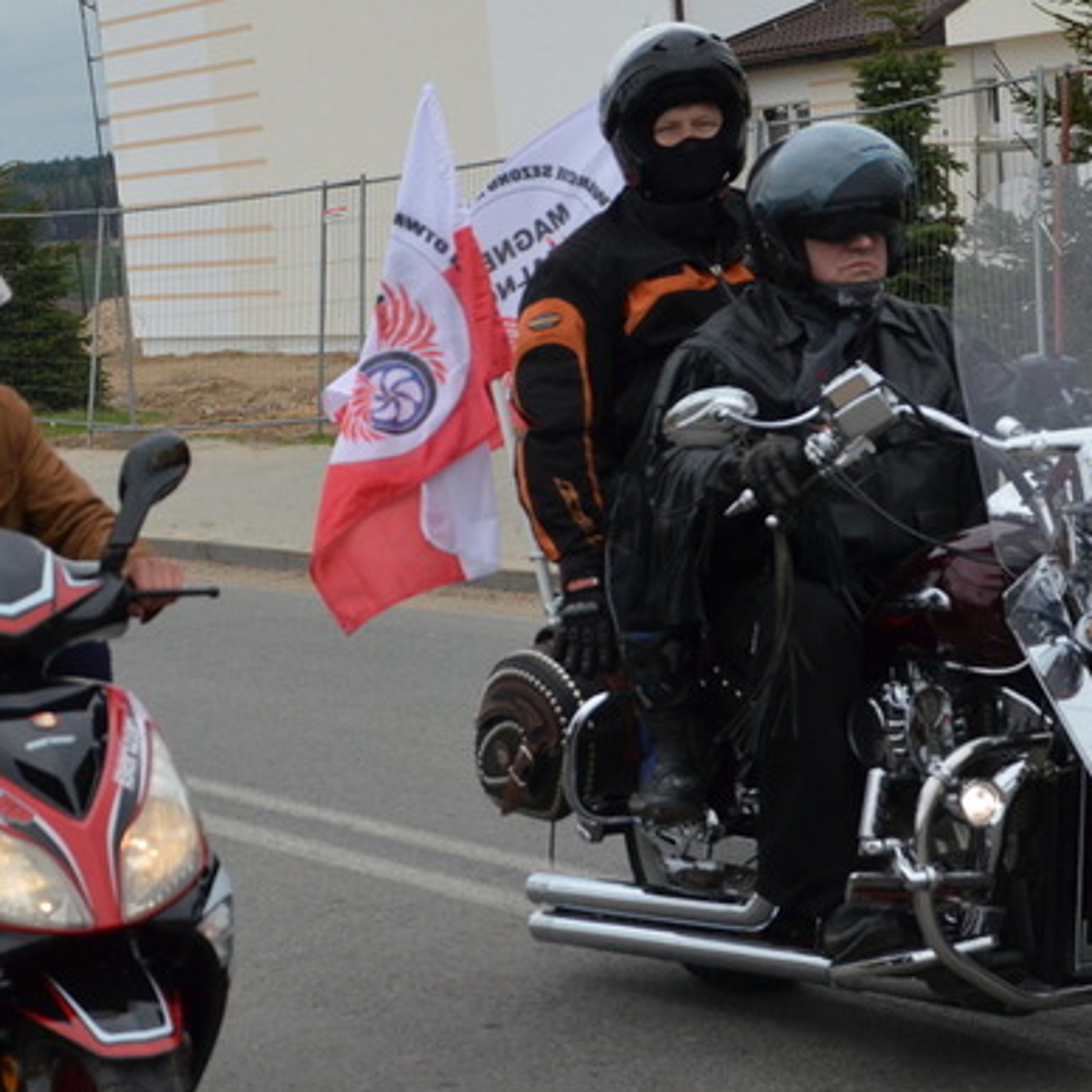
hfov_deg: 16.3
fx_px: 3819
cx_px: 402
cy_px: 642
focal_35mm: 107
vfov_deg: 16.3
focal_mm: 46
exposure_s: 1/4000
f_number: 6.3
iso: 1600
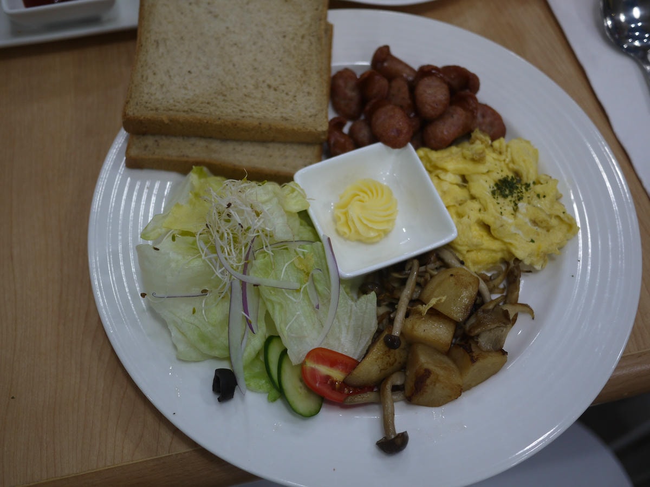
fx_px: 751
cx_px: 325
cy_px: 244
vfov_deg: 36.0
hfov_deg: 46.8
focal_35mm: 40
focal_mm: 20
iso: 160
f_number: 1.7
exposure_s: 1/160
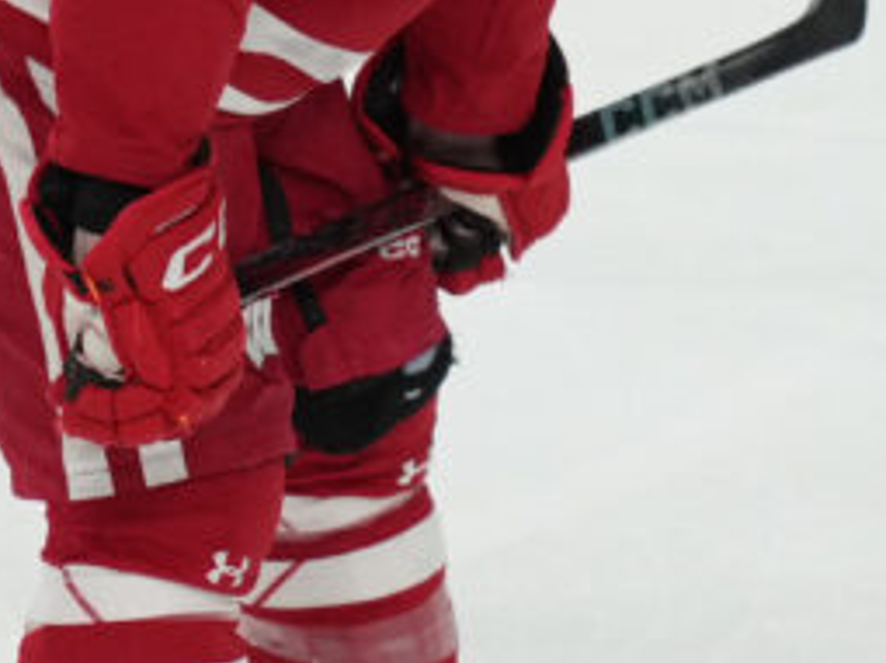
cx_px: 424
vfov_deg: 0.6
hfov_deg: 0.9
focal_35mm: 2319
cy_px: 130
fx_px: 59327
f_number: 2.8
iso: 2000
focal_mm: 400
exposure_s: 1/2000
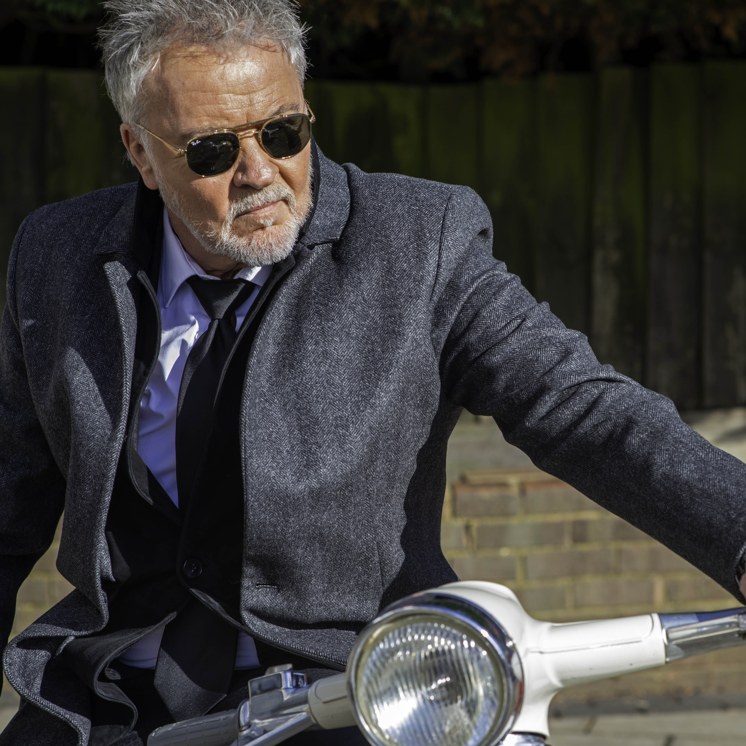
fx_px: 2658
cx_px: 537
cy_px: 375
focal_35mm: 109
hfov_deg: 15.9
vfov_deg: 16.0
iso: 100
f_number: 5.6
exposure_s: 1/250
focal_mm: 85
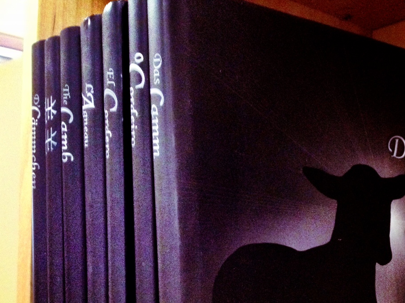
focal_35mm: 63
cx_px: 342
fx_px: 737
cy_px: 263
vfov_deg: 22.8
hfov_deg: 29.8
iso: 320
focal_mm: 4.28
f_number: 2.4
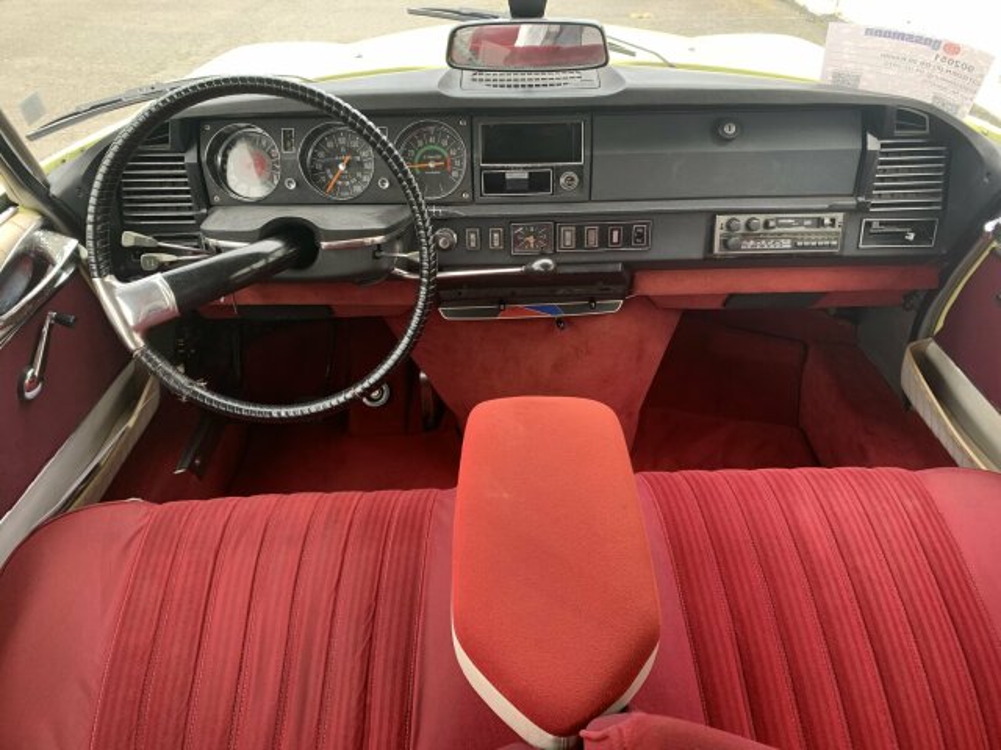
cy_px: 375
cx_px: 500
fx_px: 752
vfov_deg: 53.1
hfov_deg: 67.3
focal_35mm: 26
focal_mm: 4.25
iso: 80
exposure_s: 1/121
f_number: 1.8
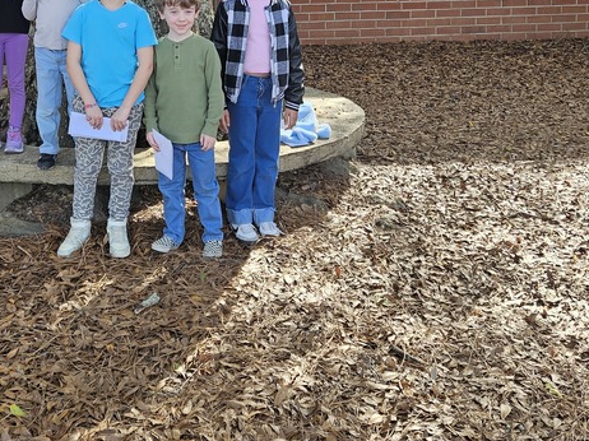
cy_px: 45
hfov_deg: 36.8
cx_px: 159
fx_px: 867
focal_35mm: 51
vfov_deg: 27.5
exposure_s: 1/205
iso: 25
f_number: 1.8
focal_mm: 5.4
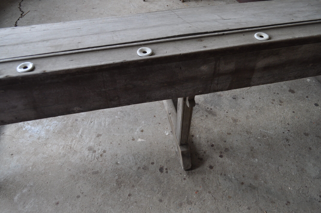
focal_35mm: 27
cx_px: 160
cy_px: 106
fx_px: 240
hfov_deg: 67.4
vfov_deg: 47.8
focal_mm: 18
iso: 450
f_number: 4
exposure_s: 1/60
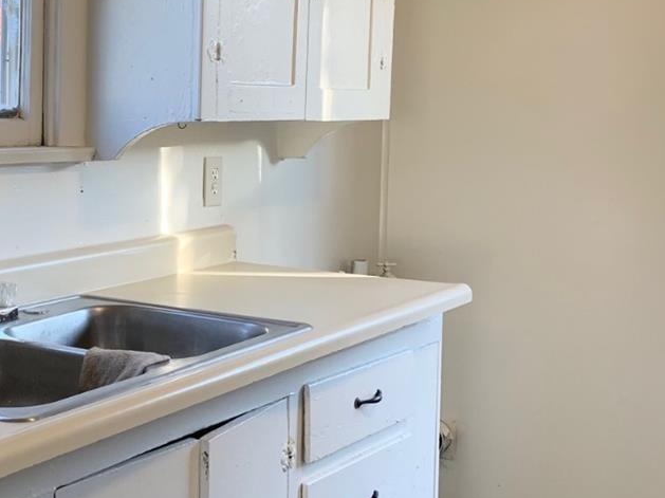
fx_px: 1190
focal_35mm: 62
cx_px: 115
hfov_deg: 30.3
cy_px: 174
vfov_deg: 23.5
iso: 80
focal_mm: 4.25
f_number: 1.8
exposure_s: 1/120
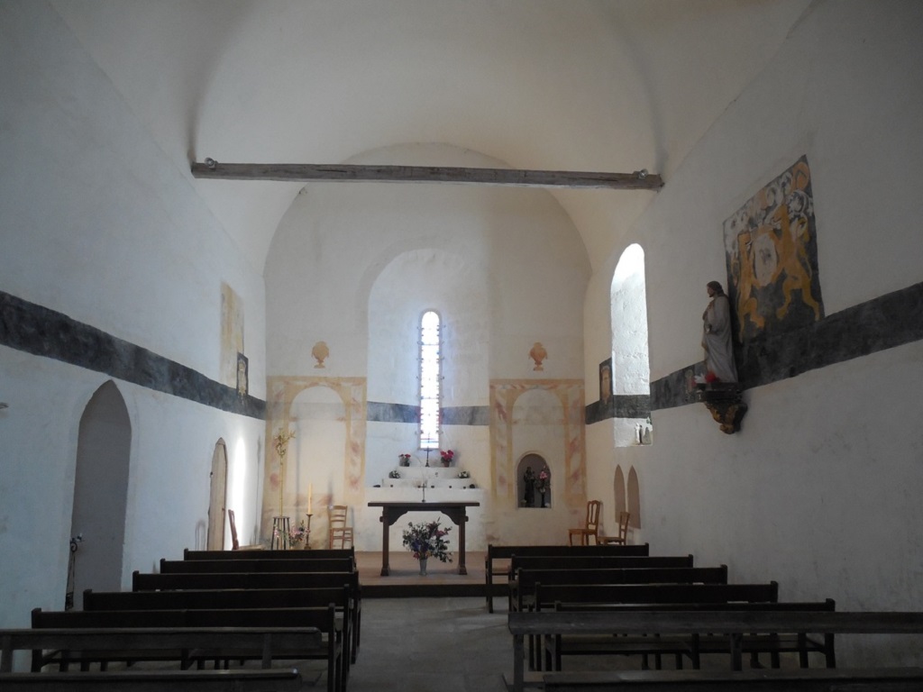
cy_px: 346
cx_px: 462
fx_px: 667
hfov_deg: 69.4
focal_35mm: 25
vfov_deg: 54.9
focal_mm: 4.5
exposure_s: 1/30
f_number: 3.3
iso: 360
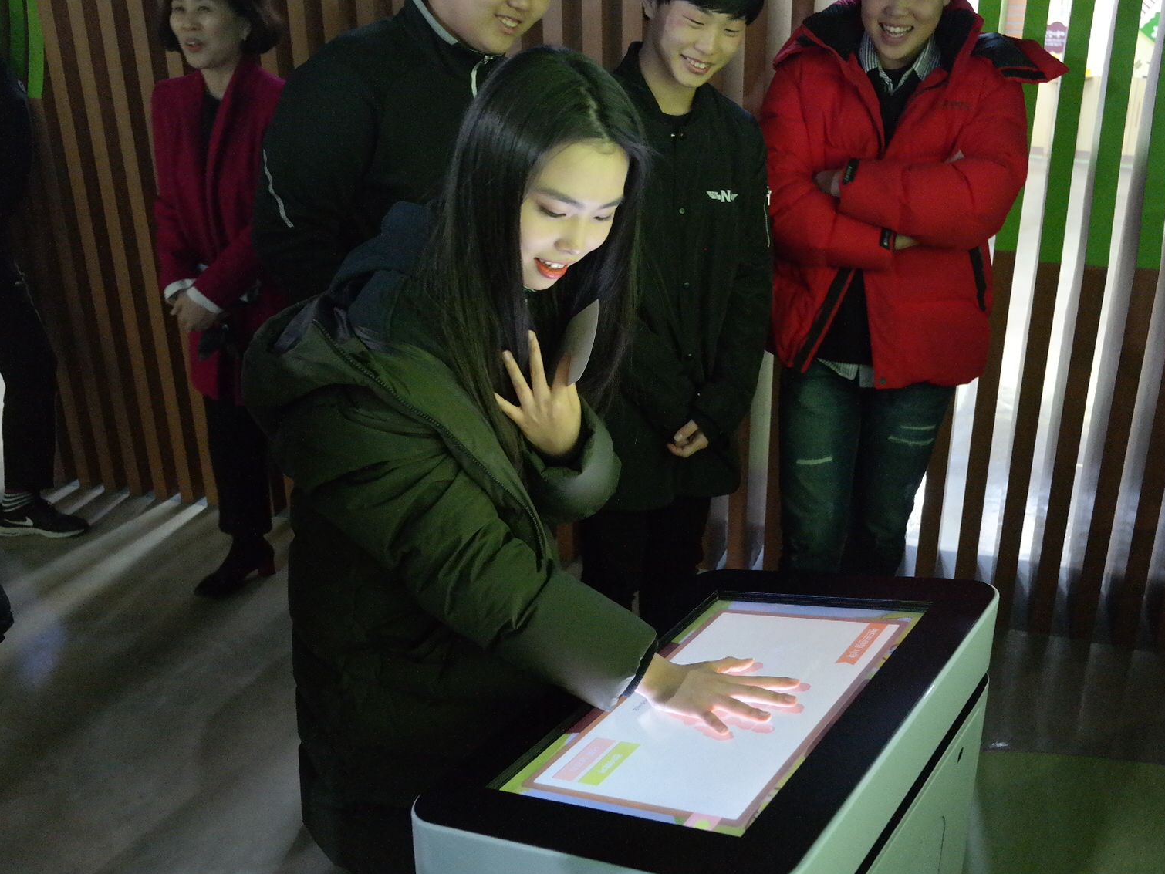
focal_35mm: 33
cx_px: 627
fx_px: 1111
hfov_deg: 55.3
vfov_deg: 43.0
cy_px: 444
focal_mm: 20
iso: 3200
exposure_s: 1/40
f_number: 3.5
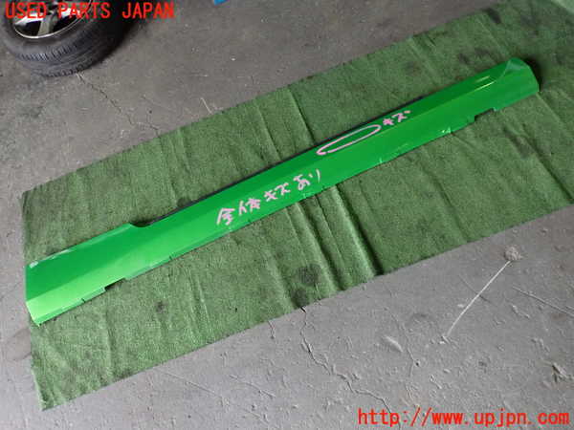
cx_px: 287
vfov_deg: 54.9
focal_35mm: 25
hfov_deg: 69.4
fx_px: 415
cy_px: 215
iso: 800
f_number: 8
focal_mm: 4.5
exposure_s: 1/20
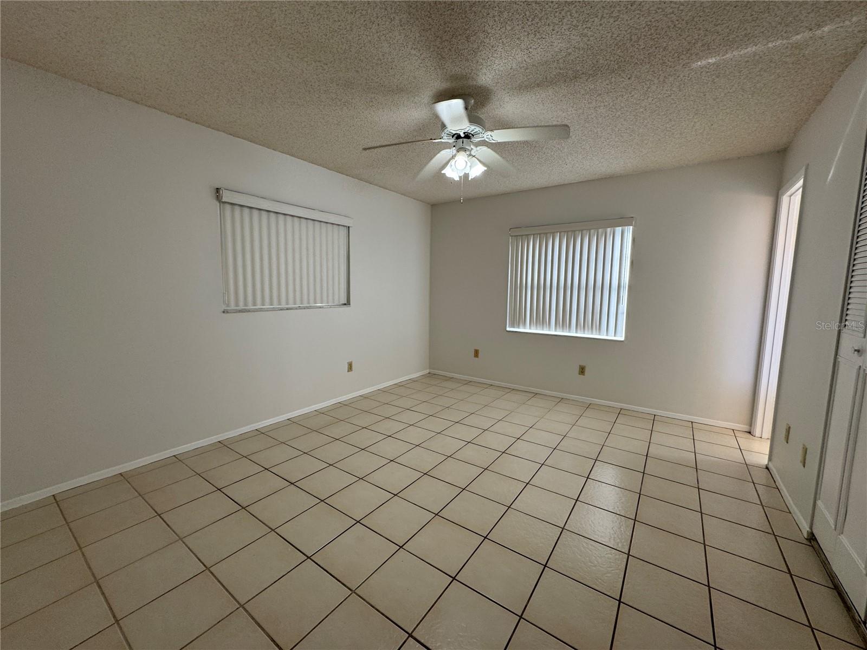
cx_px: 434
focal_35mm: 14
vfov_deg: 85.7
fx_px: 351
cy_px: 325
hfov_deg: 102.1
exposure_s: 1/120
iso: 64
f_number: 2.2
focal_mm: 2.22
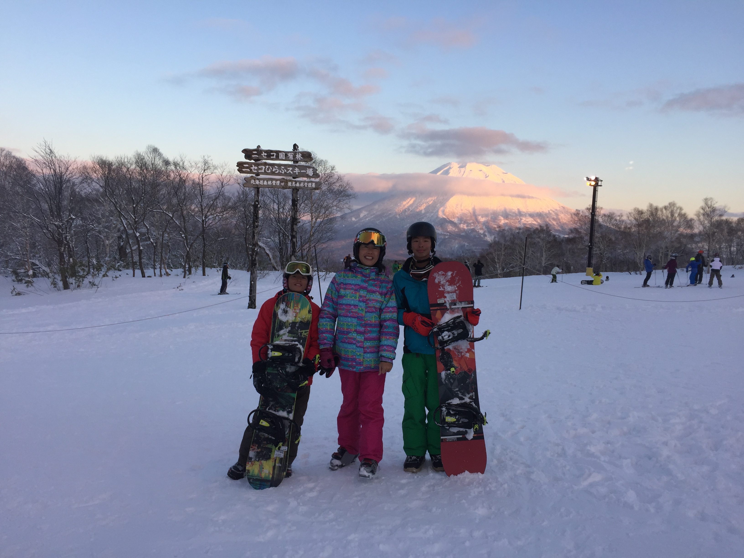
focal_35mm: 29
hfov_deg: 61.7
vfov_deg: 48.2
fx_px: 623
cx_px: 372
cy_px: 279
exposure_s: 1/366
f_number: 2.2
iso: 32
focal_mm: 4.15
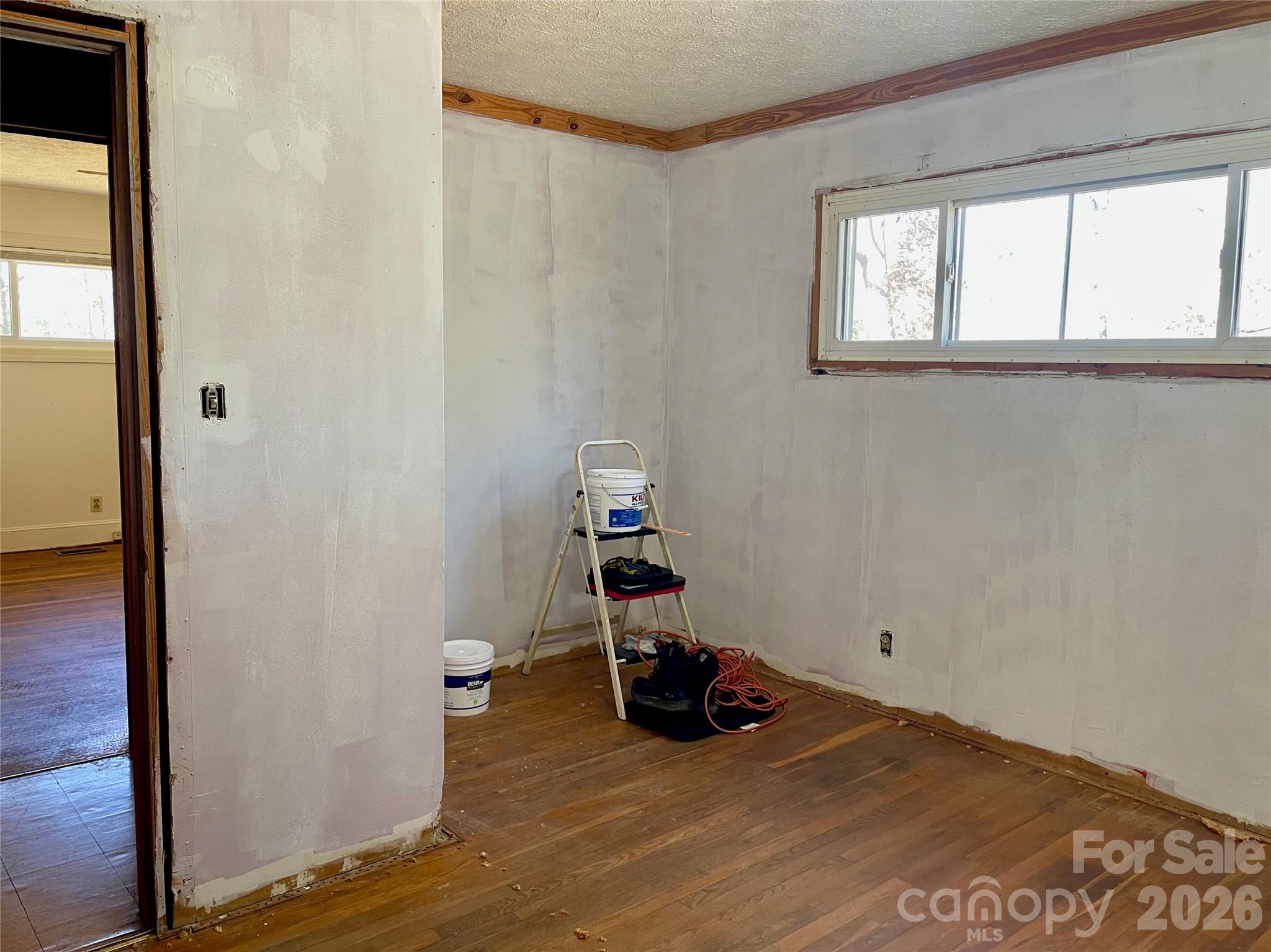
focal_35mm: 25
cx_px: 636
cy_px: 476
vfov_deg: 54.9
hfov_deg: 69.4
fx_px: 918
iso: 80
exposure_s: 1/60
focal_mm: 5.1
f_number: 1.6
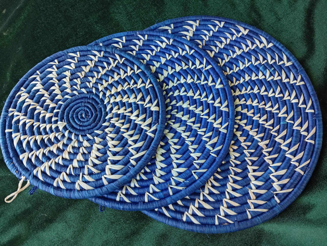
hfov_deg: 65.2
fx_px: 255
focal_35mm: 27
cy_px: 123
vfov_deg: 51.5
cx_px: 164
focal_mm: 3.98
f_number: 1.8
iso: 209
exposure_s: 1/50
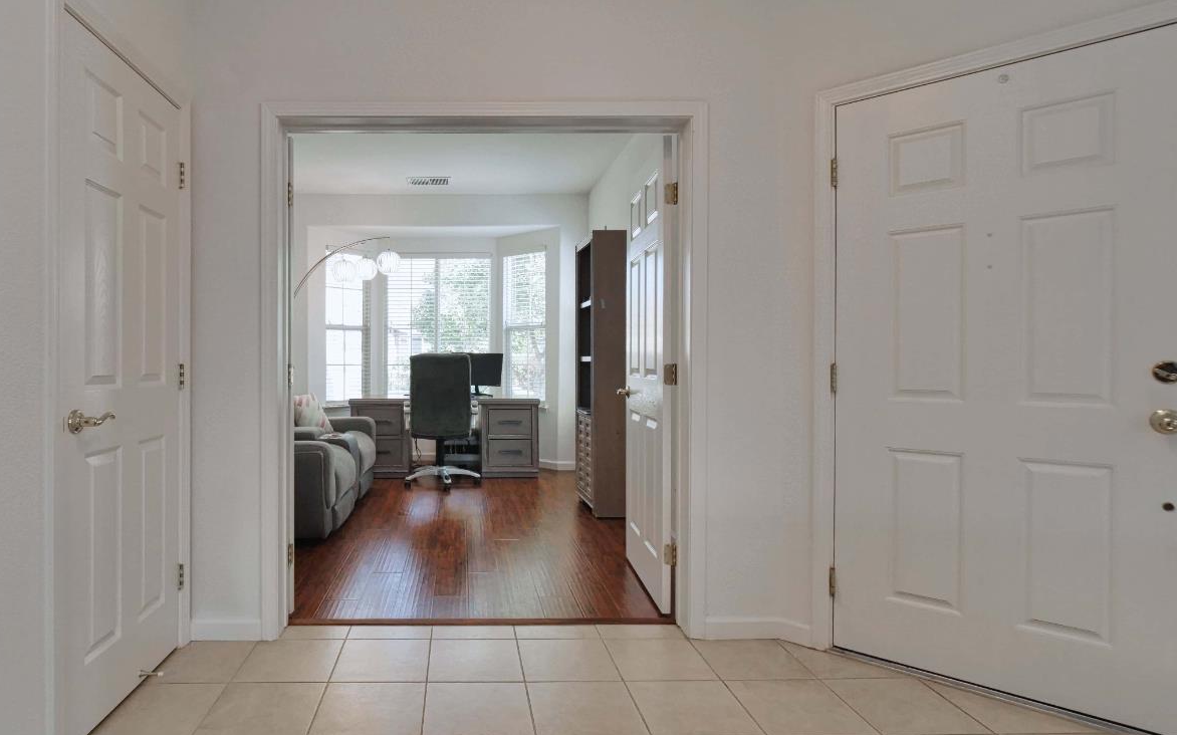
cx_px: 484
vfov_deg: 62.2
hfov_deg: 87.1
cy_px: 371
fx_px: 609
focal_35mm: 19
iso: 800
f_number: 4.5
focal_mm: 7
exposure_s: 1/160
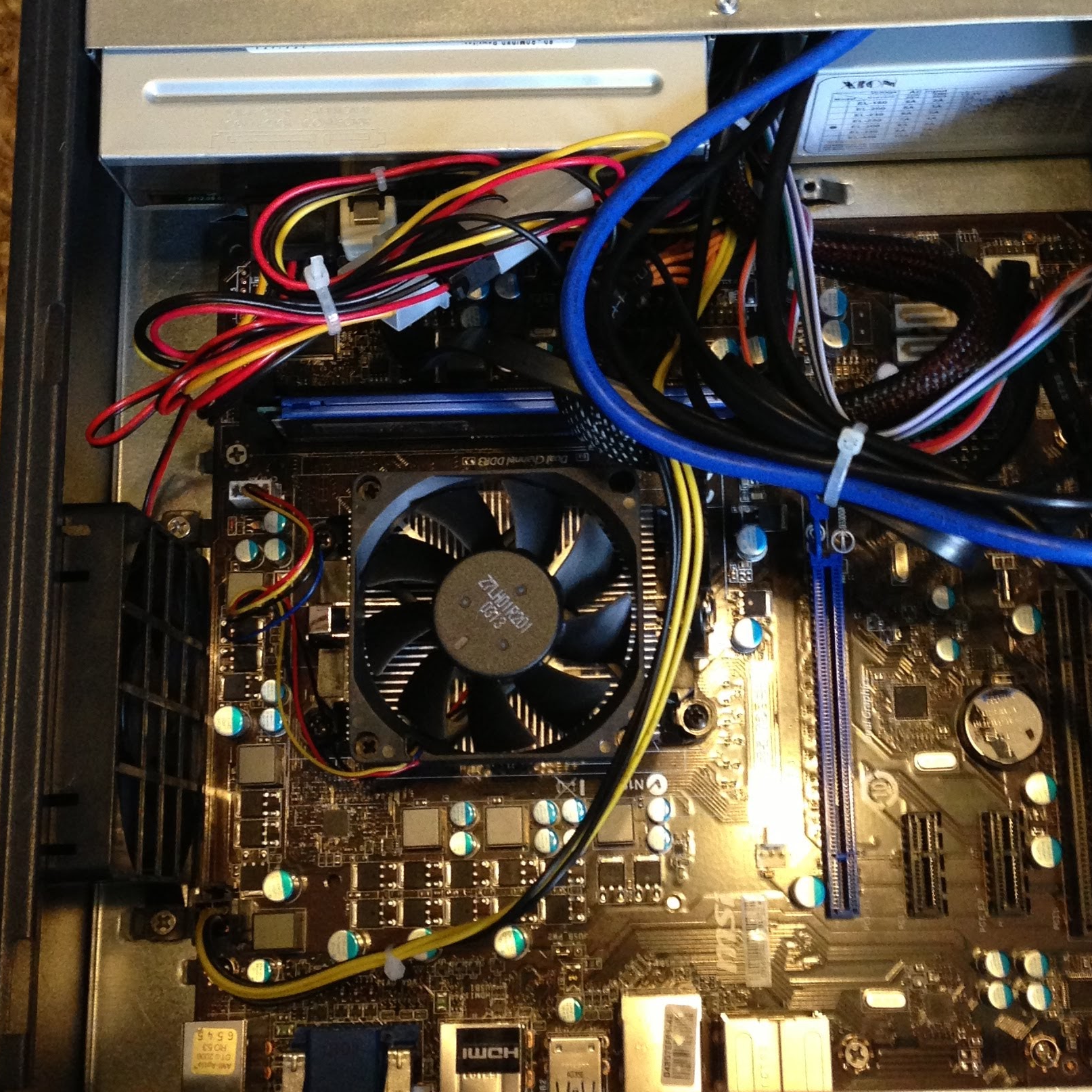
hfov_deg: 29.1
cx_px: 597
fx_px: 2106
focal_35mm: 59
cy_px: 367
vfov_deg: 28.9
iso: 250
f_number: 2.4
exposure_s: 1/20
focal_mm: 4.13
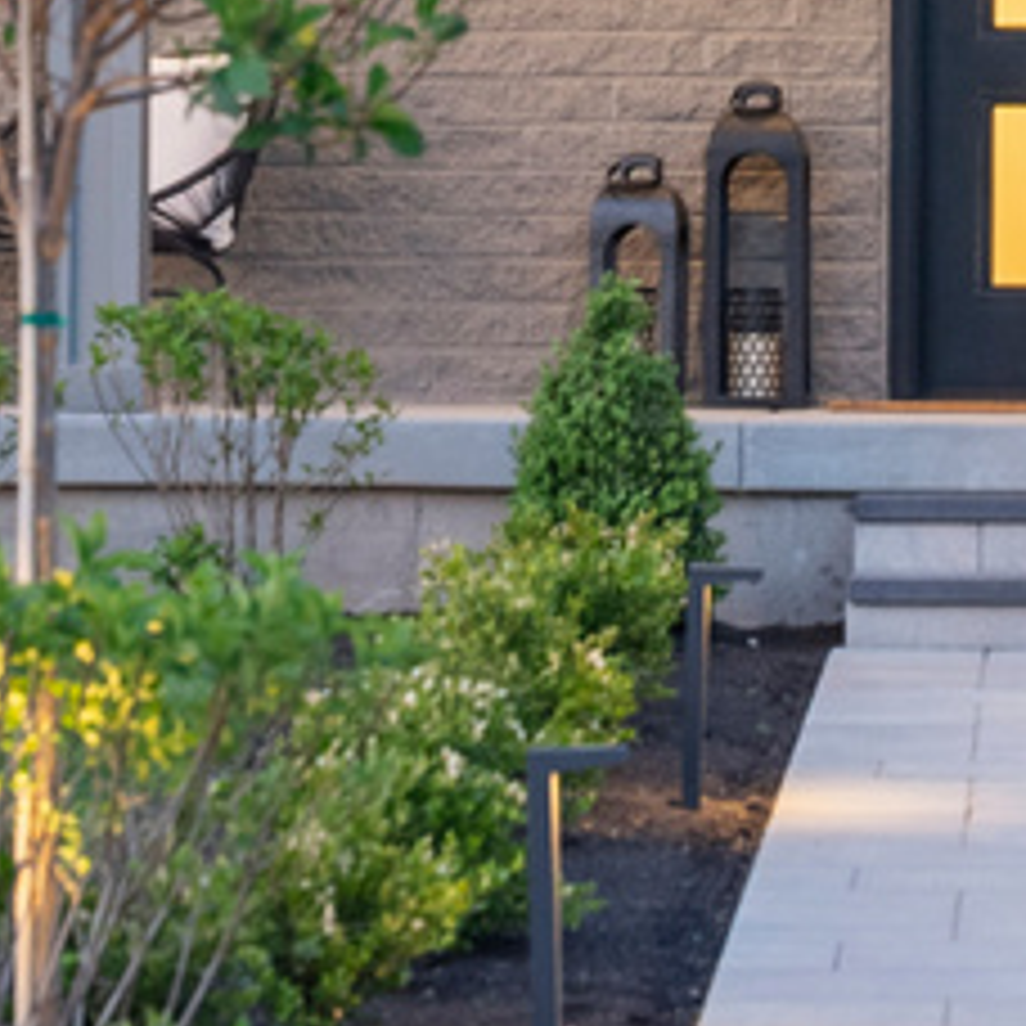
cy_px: -436
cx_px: 1102
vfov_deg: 7.8
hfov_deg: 7.9
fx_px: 7426
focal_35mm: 221
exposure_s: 1/10
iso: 640
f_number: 5.6
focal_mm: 57.9
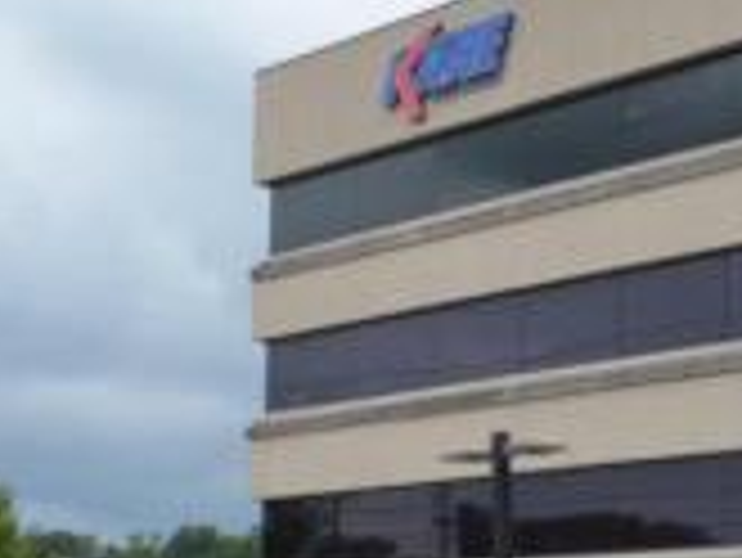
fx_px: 2038
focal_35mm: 95
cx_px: 479
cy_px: 562
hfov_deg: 20.6
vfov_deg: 15.3
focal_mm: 24
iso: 160
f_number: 8
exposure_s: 1/250
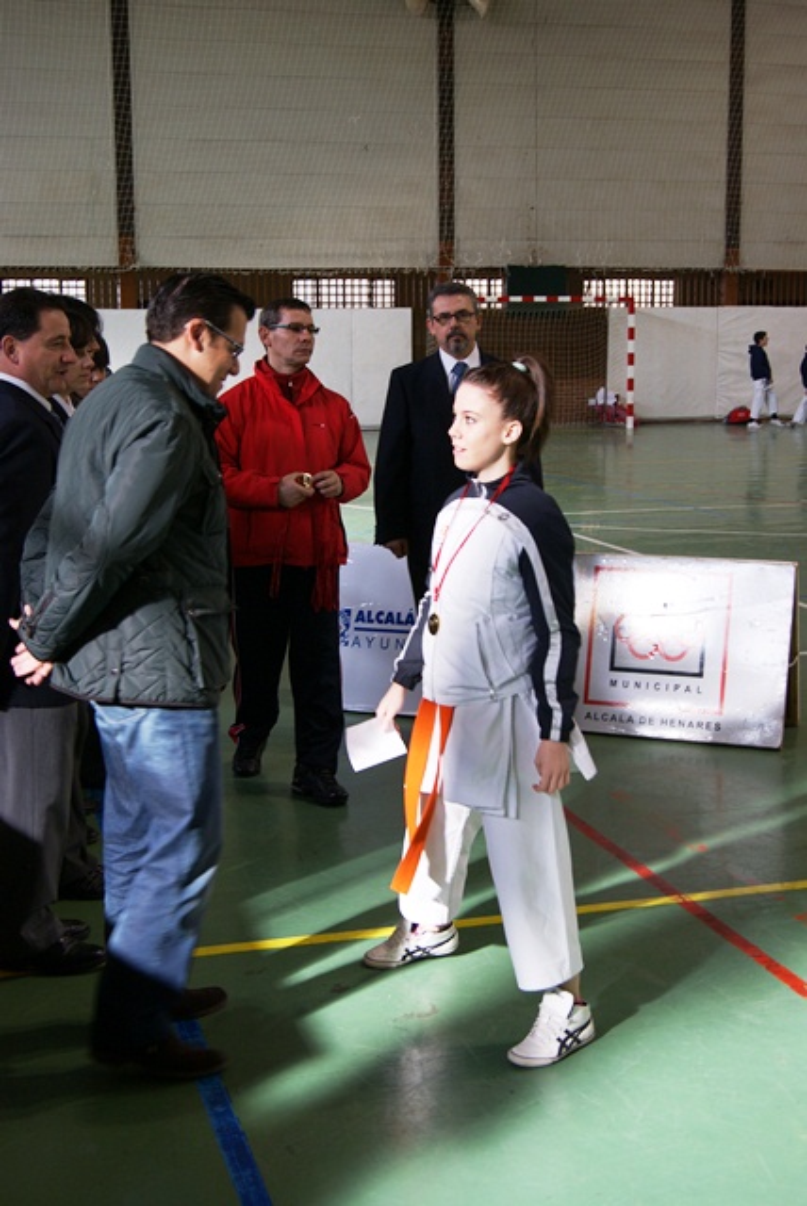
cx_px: 404
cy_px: 603
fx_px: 1510
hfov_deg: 29.9
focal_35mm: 45
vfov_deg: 43.6
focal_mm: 30
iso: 125
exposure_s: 1/60
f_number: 4.5
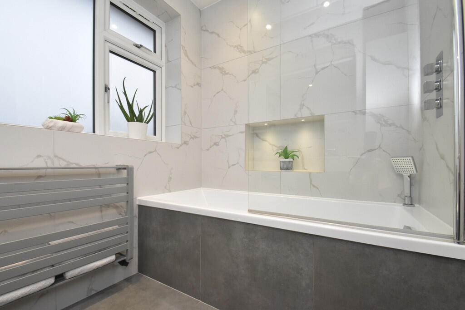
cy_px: 155
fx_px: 194
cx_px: 232
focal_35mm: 15
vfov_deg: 77.3
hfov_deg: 100.4
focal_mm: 10
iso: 1250
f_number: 9
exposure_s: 1/60
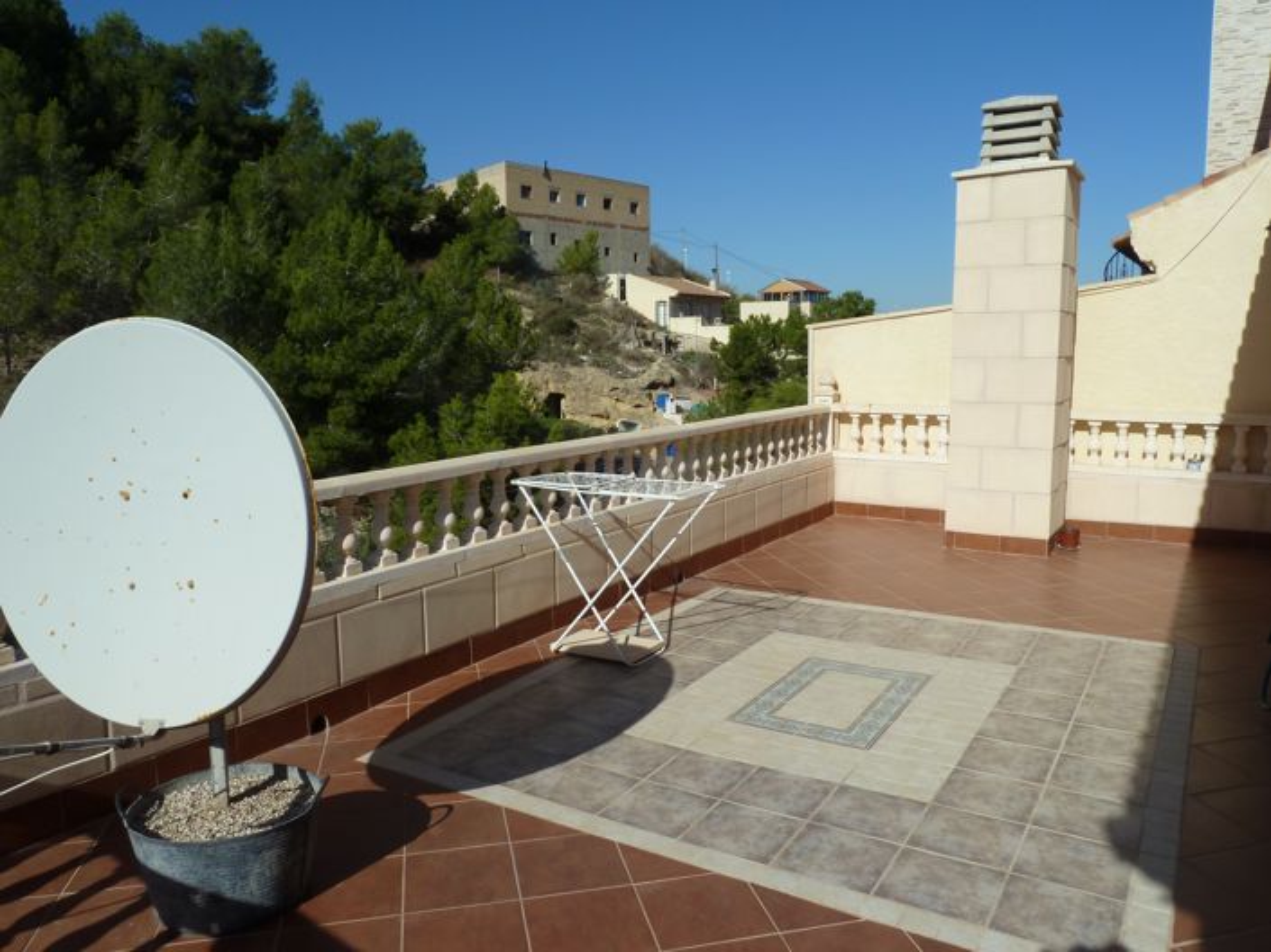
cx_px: 636
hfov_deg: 69.4
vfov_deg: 54.8
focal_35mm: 25
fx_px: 917
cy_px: 476
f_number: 5.6
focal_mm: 4.1
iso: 80
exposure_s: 1/640
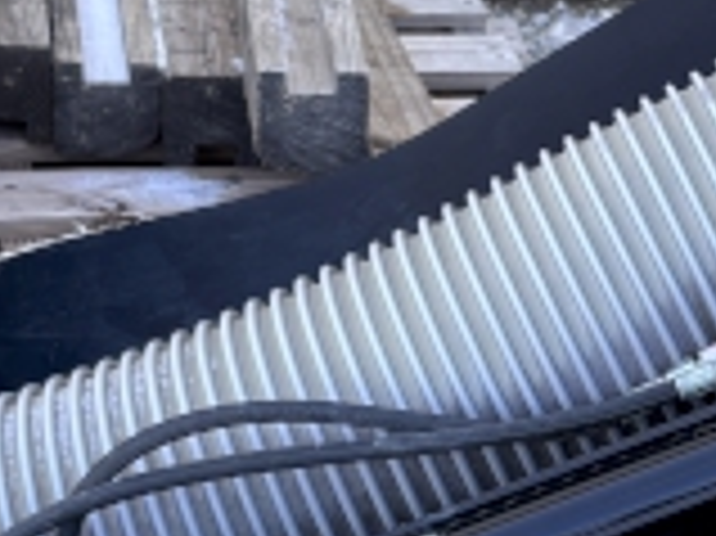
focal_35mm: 131
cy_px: 342
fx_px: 2708
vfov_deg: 11.3
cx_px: 739
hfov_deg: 14.8
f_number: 1.6
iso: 40
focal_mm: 5.96
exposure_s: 1/204
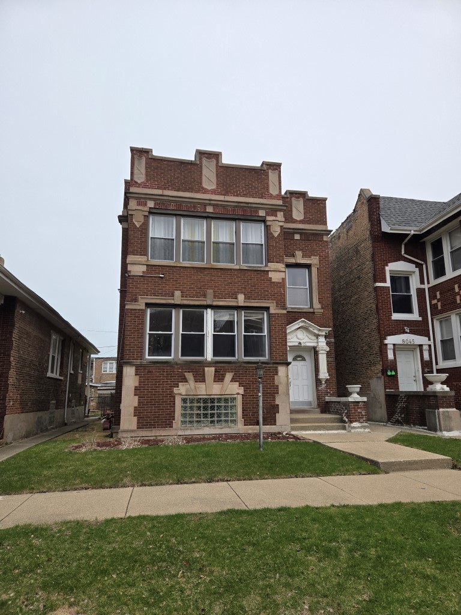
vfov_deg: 73.9
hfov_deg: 58.9
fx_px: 408
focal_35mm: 23
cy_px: 308
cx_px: 230
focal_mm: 5.4
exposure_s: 1/1255
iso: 25
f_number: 1.8
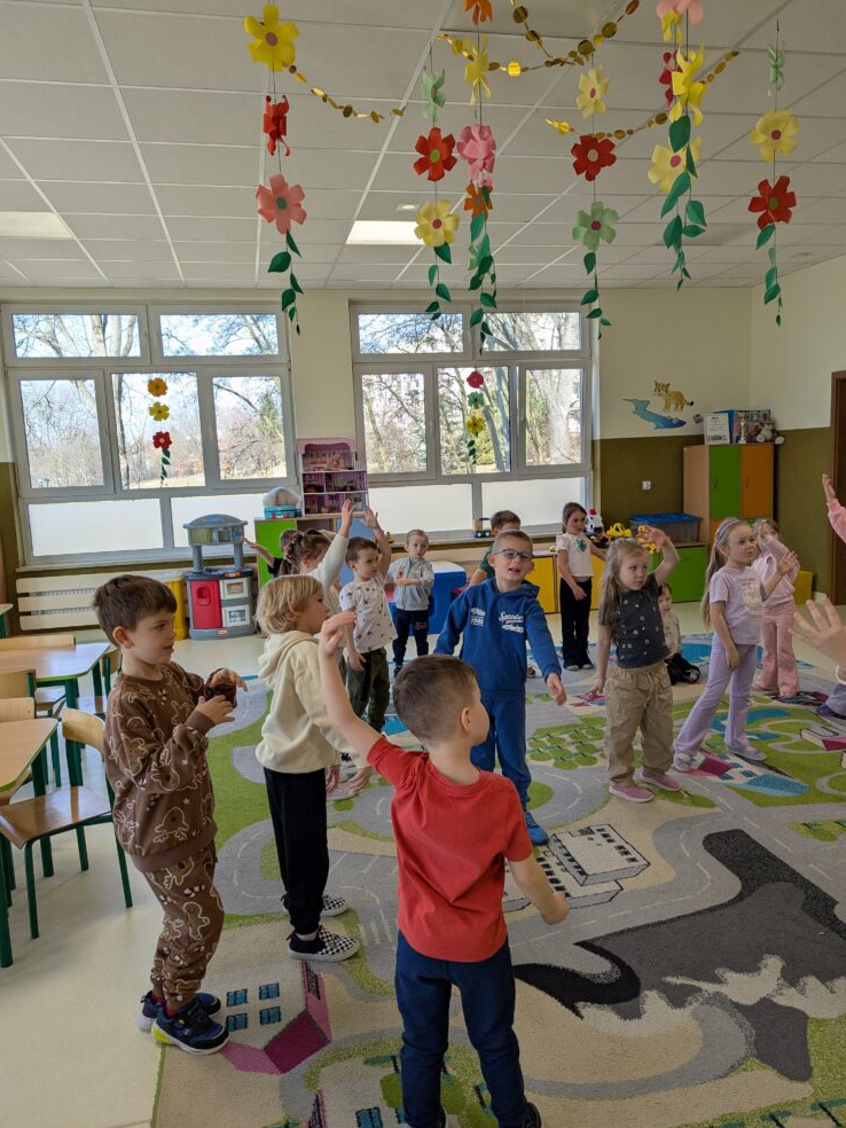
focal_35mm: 25
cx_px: 410
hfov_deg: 54.9
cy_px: 564
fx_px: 815
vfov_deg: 69.4
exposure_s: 1/235
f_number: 1.85
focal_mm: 6.81
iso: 38
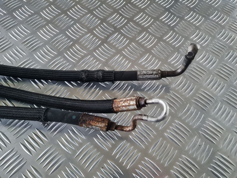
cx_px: 118
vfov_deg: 53.1
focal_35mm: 26
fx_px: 178
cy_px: 89
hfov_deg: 67.3
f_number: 1.8
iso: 640
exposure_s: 1/33
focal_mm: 5.4
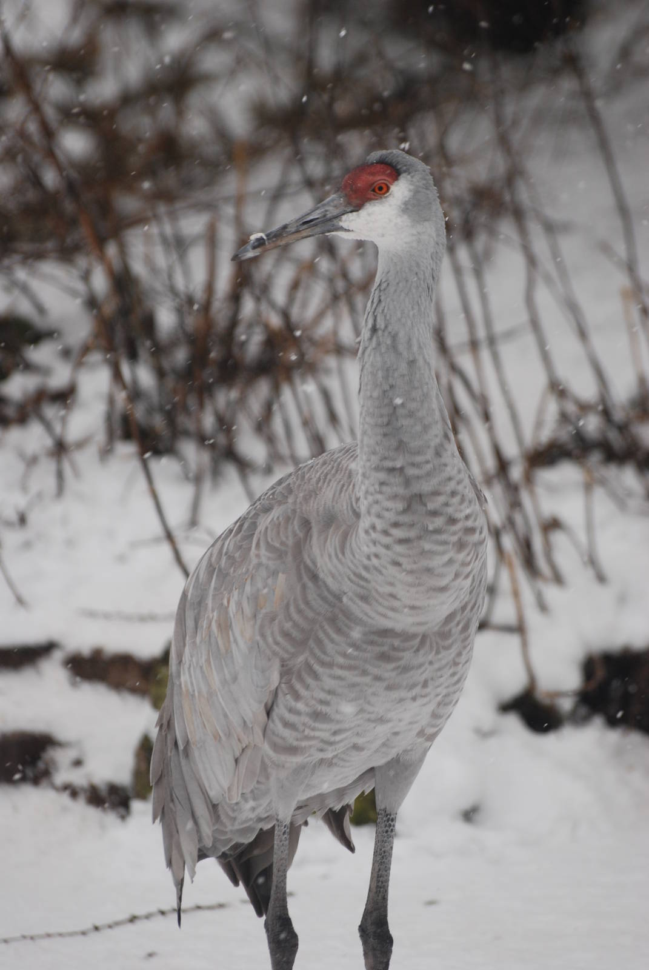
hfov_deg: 4.2
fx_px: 8898
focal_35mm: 330
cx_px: 324
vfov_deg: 6.2
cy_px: 485
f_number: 5.3
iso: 320
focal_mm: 220
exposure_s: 1/500
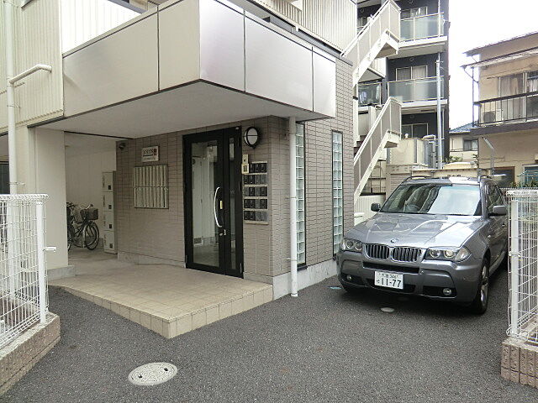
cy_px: 202
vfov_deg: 56.8
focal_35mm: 24
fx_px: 373
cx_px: 269
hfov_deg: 71.6
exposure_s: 1/125
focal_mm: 4.3
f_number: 3.2
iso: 80
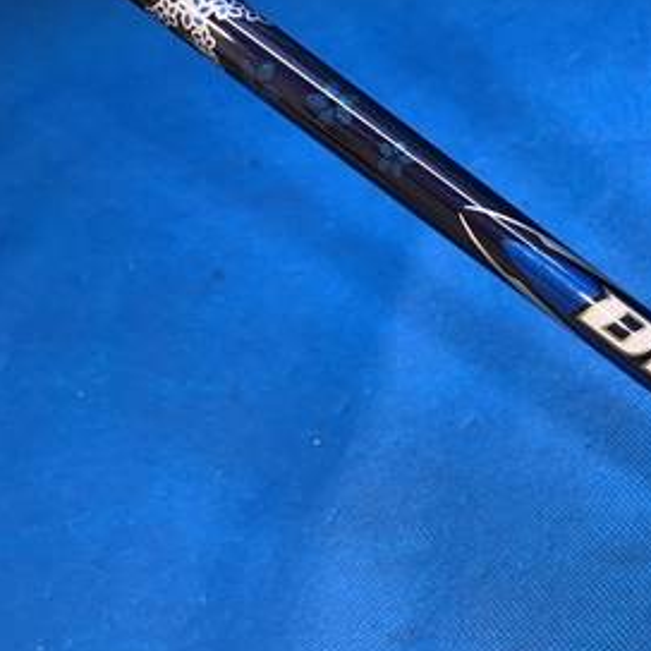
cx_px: 723
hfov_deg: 28.6
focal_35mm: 54
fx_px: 1149
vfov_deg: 31.5
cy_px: 409
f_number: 1.8
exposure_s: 1/60
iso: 100
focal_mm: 4.25
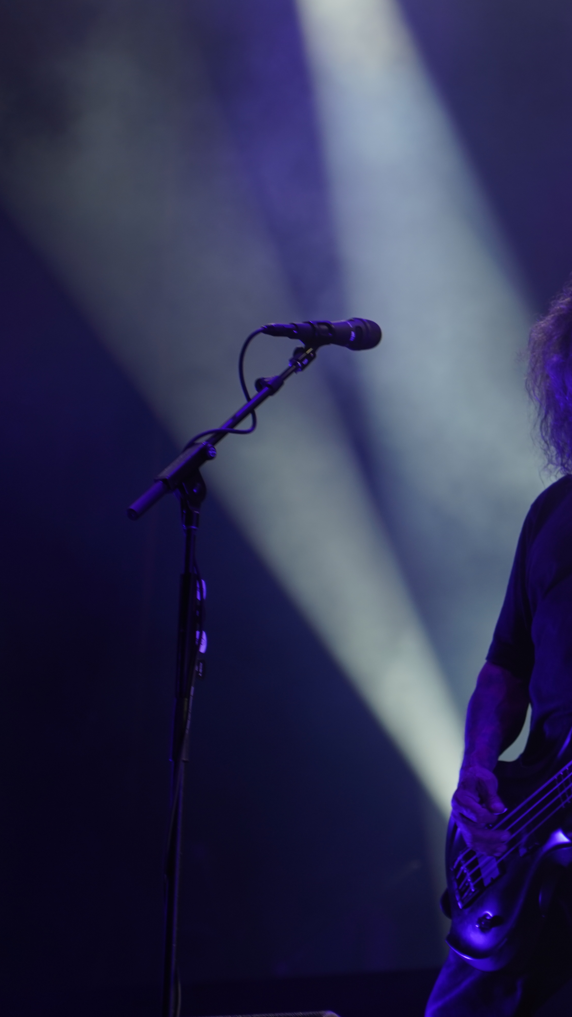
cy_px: 508
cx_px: 667
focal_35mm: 166
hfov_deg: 7.3
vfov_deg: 13.0
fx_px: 4476
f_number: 4
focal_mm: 105
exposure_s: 1/125
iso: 250
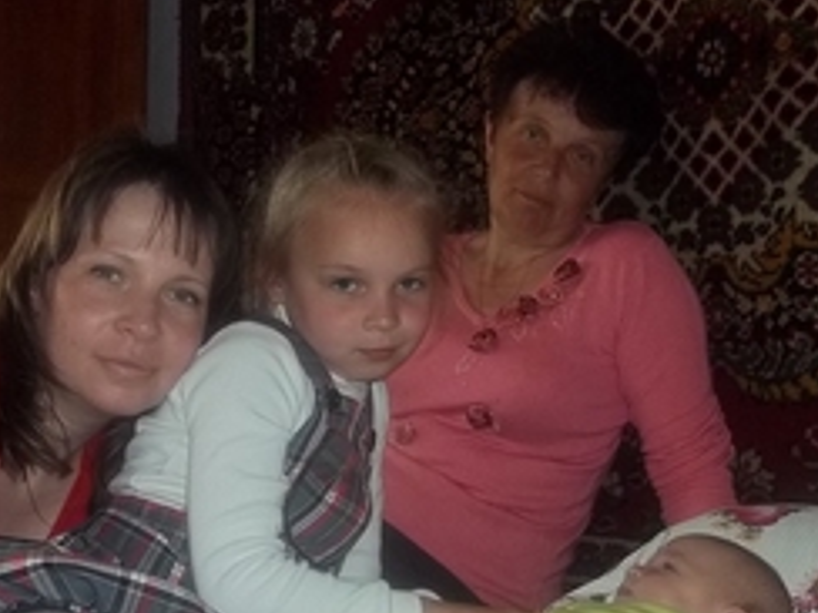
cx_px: 375
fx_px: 1394
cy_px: 385
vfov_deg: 24.7
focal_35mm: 59
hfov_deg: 32.7
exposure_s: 1/30
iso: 160
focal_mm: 5.7
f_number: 2.9
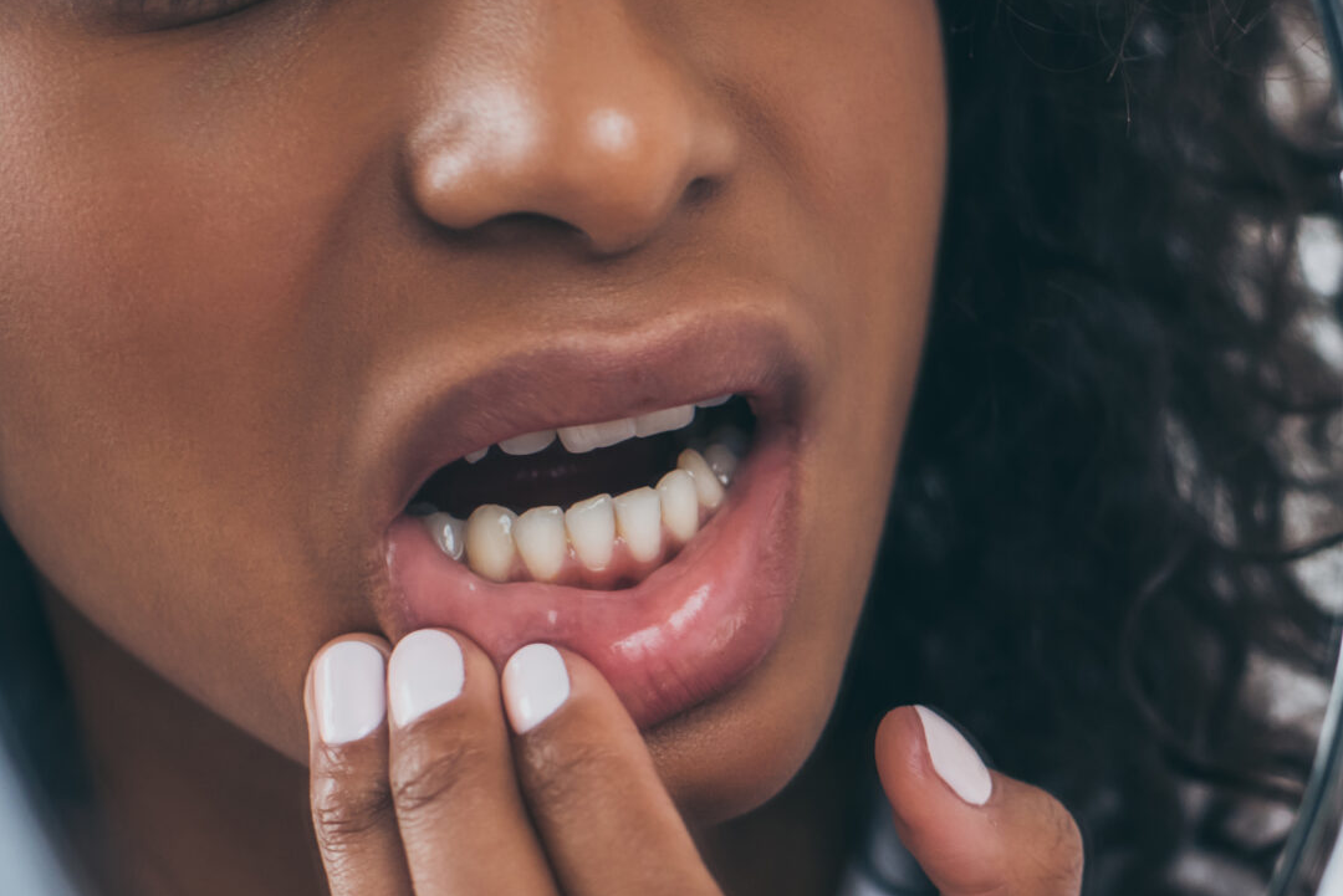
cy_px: 648
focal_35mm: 83
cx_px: 1164
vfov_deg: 16.4
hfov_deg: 23.9
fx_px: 3097
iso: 500
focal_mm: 35
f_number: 3.5
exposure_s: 1/100
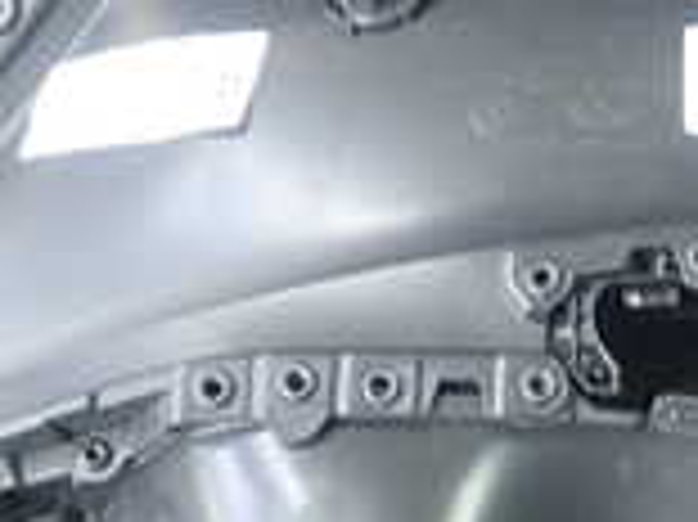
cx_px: 666
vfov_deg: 15.2
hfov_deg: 19.8
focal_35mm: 97
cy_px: 364
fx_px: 1954
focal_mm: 4.5
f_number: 2
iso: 160
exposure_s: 1/60
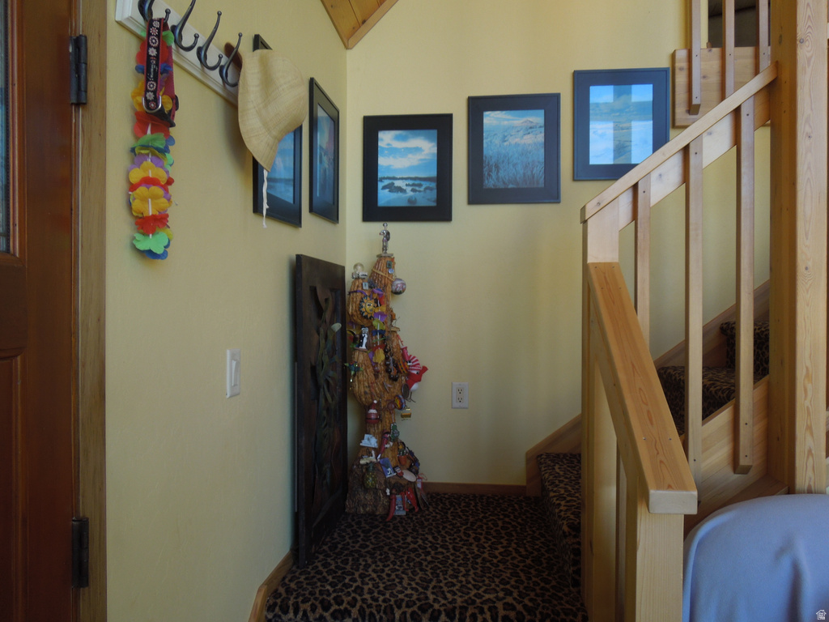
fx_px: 599
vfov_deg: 54.9
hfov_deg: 69.4
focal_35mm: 25
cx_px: 414
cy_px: 311
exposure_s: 1/50
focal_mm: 4.5
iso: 100
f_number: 3.3
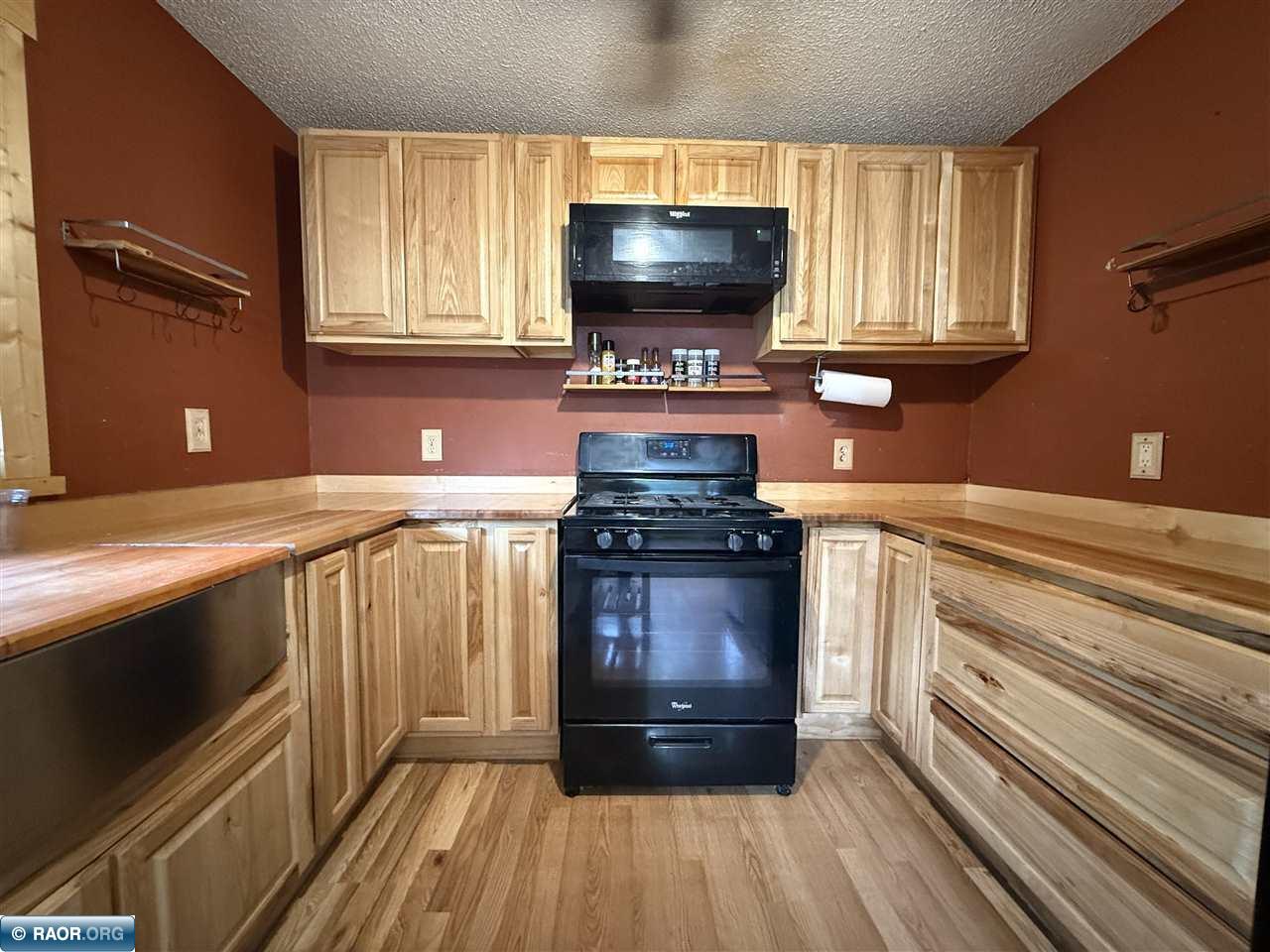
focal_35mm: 14
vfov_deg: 85.7
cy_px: 476
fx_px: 514
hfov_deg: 102.1
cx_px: 635
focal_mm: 2.22
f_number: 2.2
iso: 1000
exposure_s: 1/40
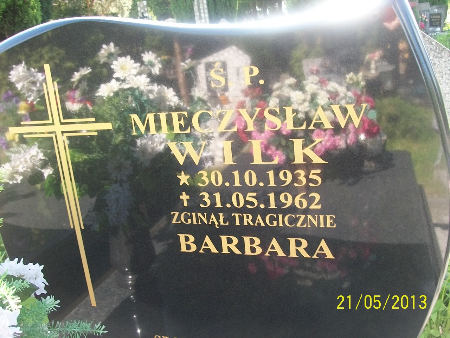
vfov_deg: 39.7
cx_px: 225
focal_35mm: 36
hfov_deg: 51.4
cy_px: 169
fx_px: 468
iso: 80
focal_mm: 6
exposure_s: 1/100
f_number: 2.7
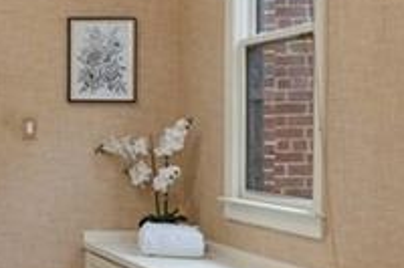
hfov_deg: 20.9
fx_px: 954
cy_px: 172
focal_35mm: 85
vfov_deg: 16.0
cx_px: -172
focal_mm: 16.6
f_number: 8
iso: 320
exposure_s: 1/15
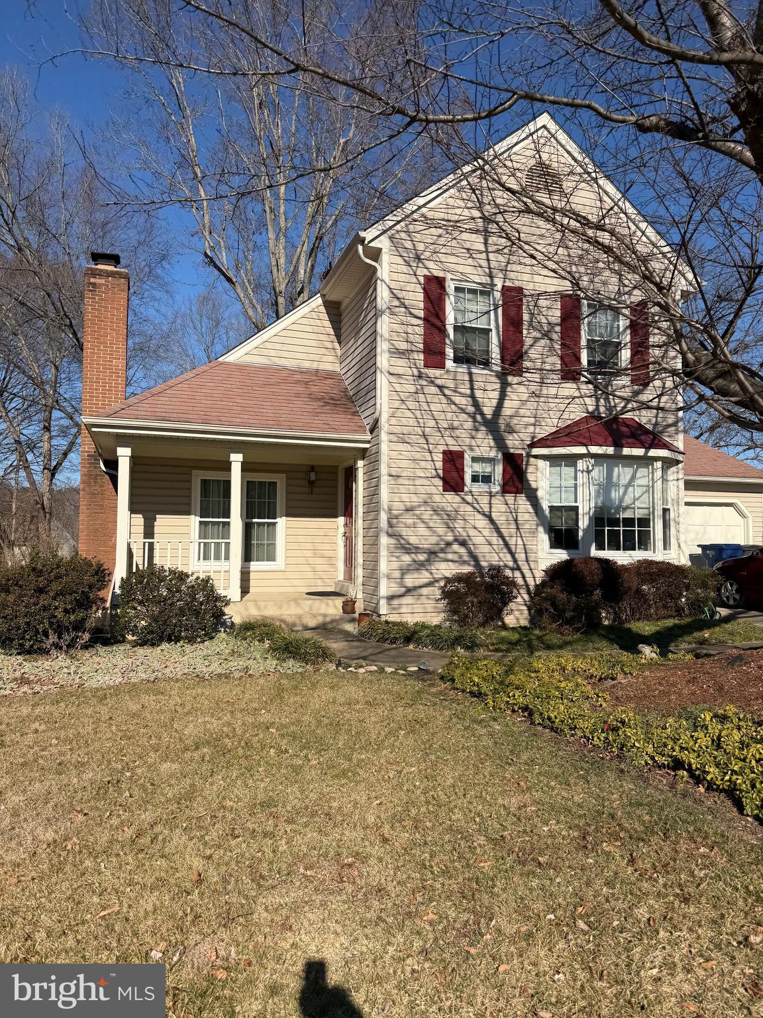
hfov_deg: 56.8
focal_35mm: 24
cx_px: 382
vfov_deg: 71.6
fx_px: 705
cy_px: 509
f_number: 1.78
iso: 80
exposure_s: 1/6711
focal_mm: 6.76
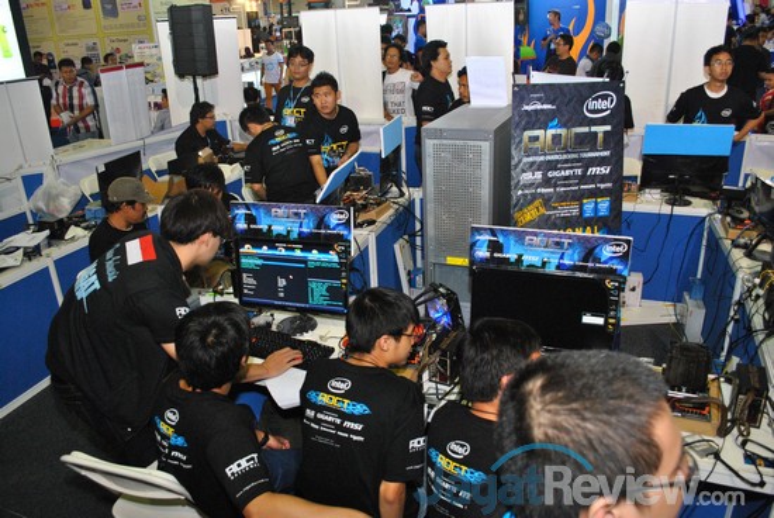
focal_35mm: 27
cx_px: 387
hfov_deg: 67.3
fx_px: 581
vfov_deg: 48.0
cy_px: 259
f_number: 4.5
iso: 800
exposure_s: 1/60
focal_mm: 18
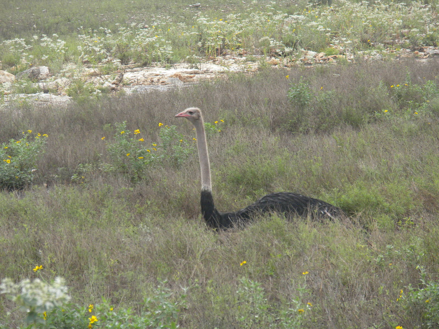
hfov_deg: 8.3
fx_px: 3018
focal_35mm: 238
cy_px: 164
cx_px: 220
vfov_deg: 6.2
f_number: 5.2
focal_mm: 42.1
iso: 171
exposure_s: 1/428
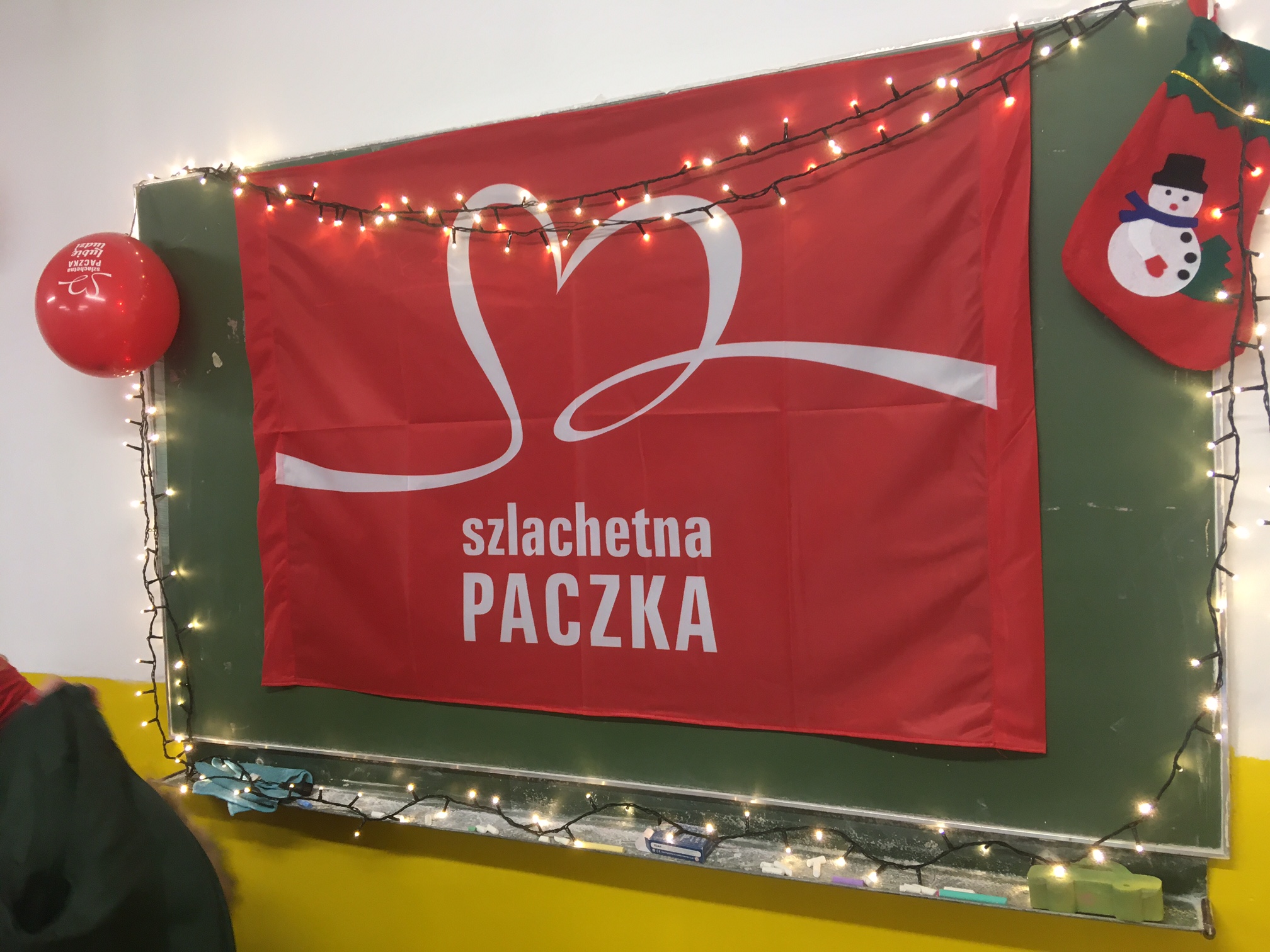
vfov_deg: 48.2
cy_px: 476
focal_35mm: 29
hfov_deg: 61.7
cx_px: 635
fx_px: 1064
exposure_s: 1/33
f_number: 2.2
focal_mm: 4.15
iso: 80
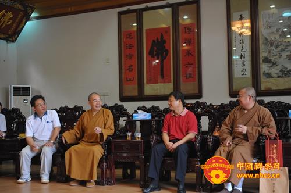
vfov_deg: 28.0
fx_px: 387
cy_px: 96
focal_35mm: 48
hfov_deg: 41.2
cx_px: 146
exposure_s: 1/40
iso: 800
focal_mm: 48
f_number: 3.2
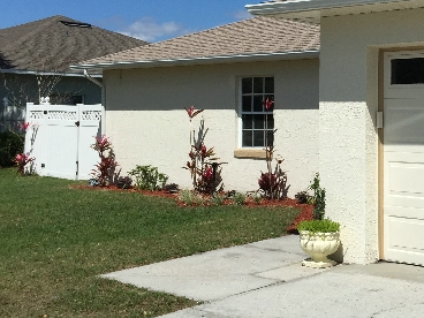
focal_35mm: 63
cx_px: 358
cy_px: 89
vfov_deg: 23.1
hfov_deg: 29.8
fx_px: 772
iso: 32
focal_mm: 4.15
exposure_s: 1/4950
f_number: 2.2
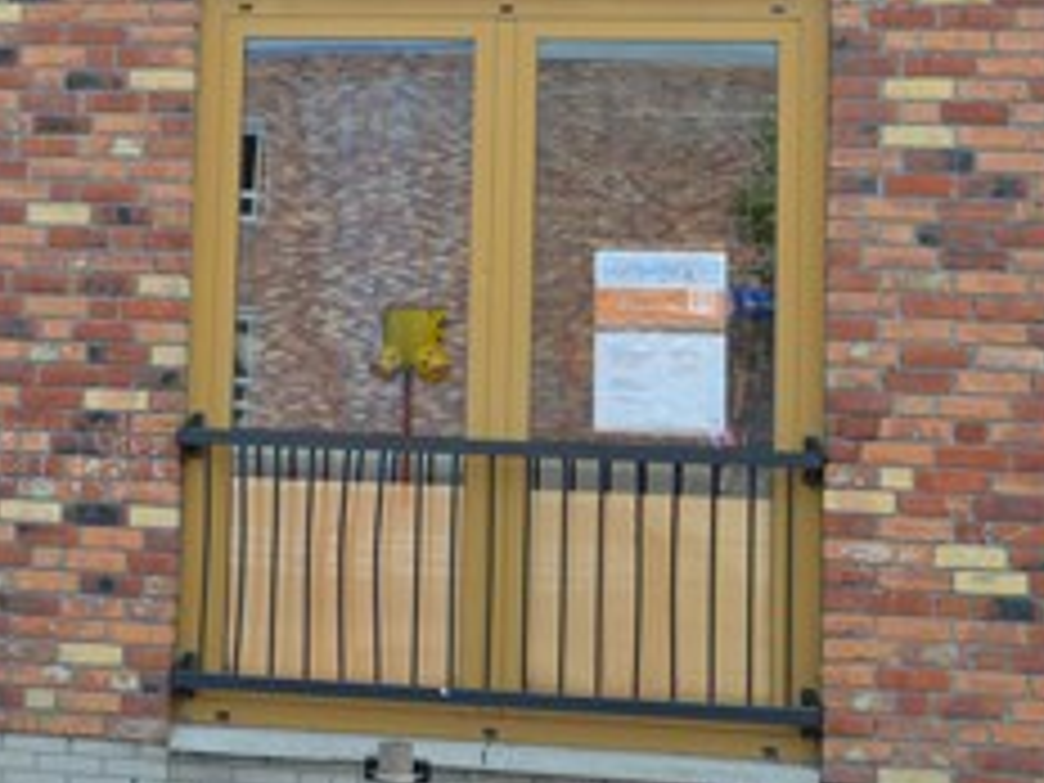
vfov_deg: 16.7
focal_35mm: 87
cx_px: 166
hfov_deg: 22.1
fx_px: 2624
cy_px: 52
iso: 100
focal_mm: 28
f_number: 6.3
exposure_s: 1/160
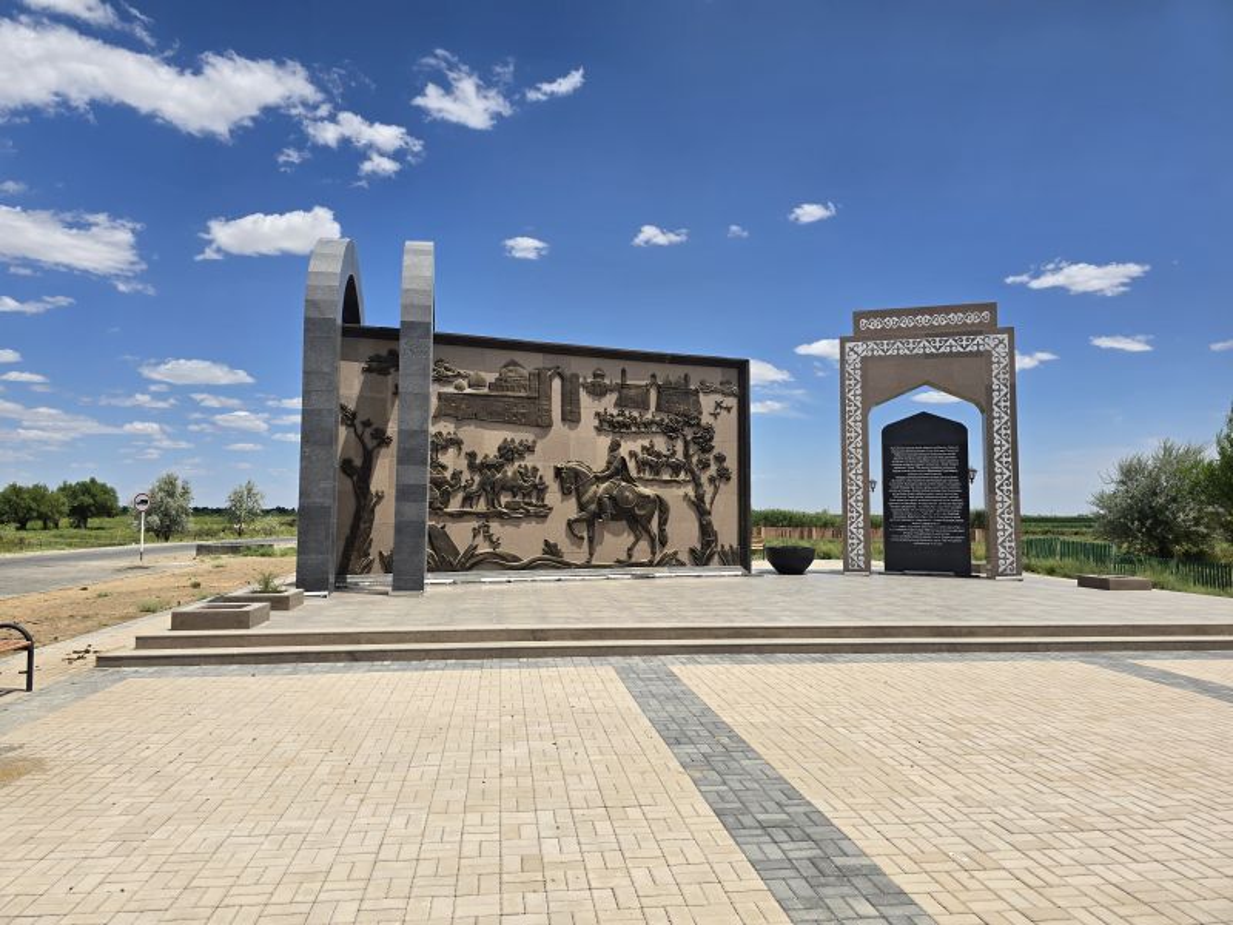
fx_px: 819
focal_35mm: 23
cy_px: 462
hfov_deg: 73.9
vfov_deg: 58.9
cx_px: 616
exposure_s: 1/1601
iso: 12
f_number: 1.7
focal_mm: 6.3
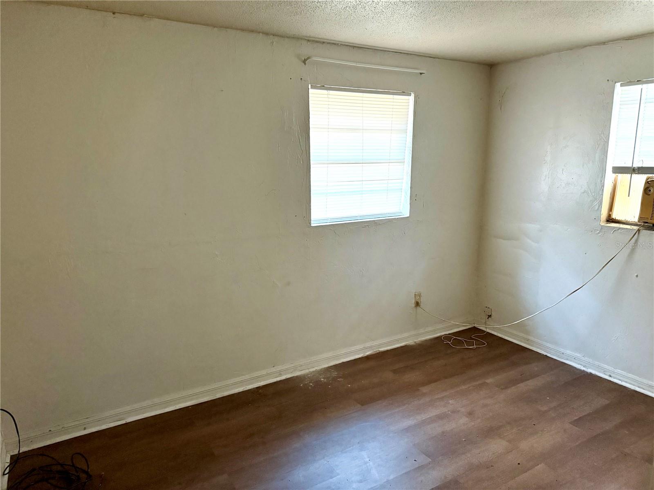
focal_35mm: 24
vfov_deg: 56.8
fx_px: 453
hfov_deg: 71.6
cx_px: 327
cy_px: 245
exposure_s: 1/40
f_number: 1.78
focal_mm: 6.76
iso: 1000
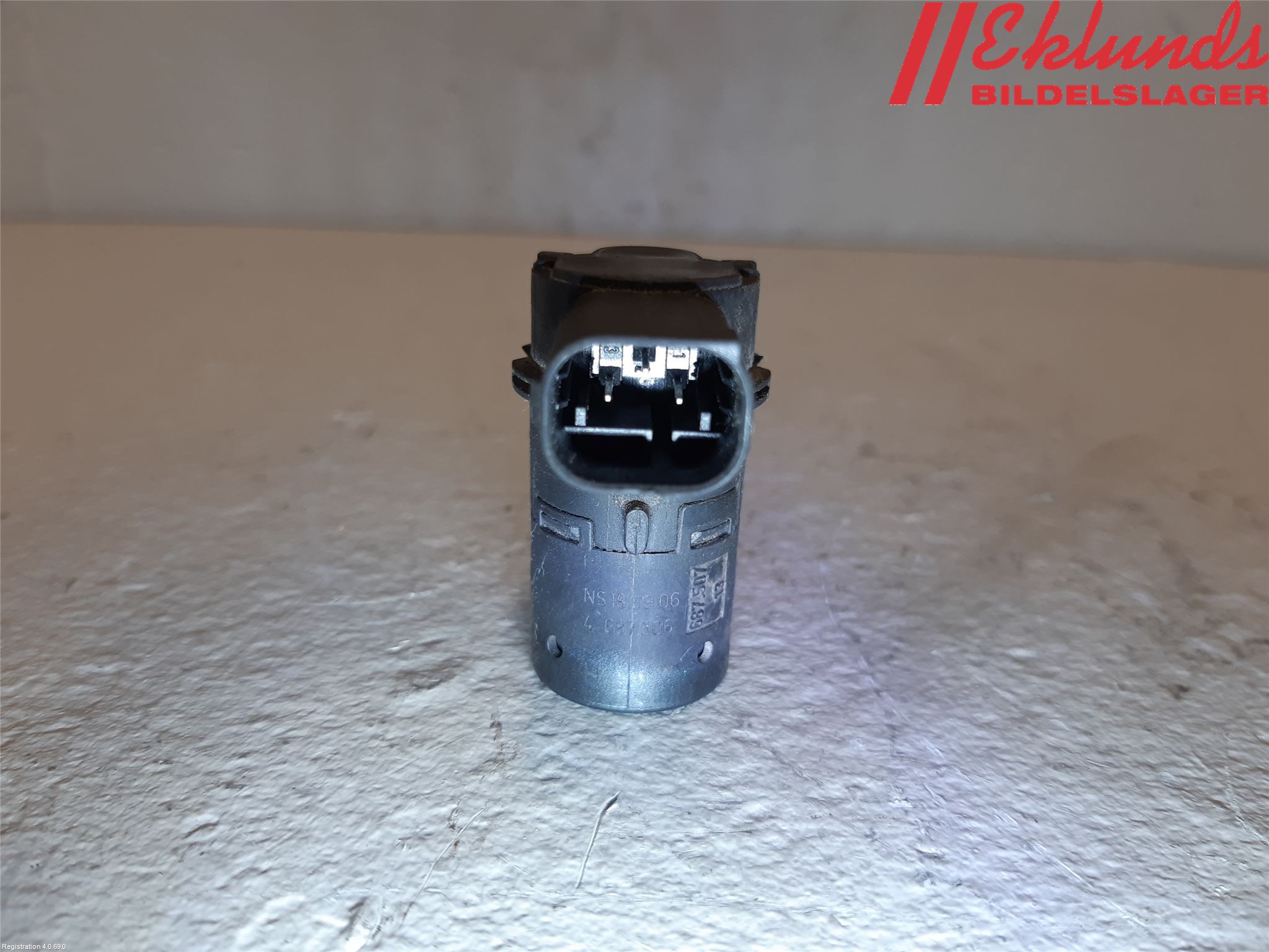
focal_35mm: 26
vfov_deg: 53.1
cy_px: 476
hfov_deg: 67.3
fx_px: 953
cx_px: 634
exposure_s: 1/50
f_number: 1.7
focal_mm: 3.93
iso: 64
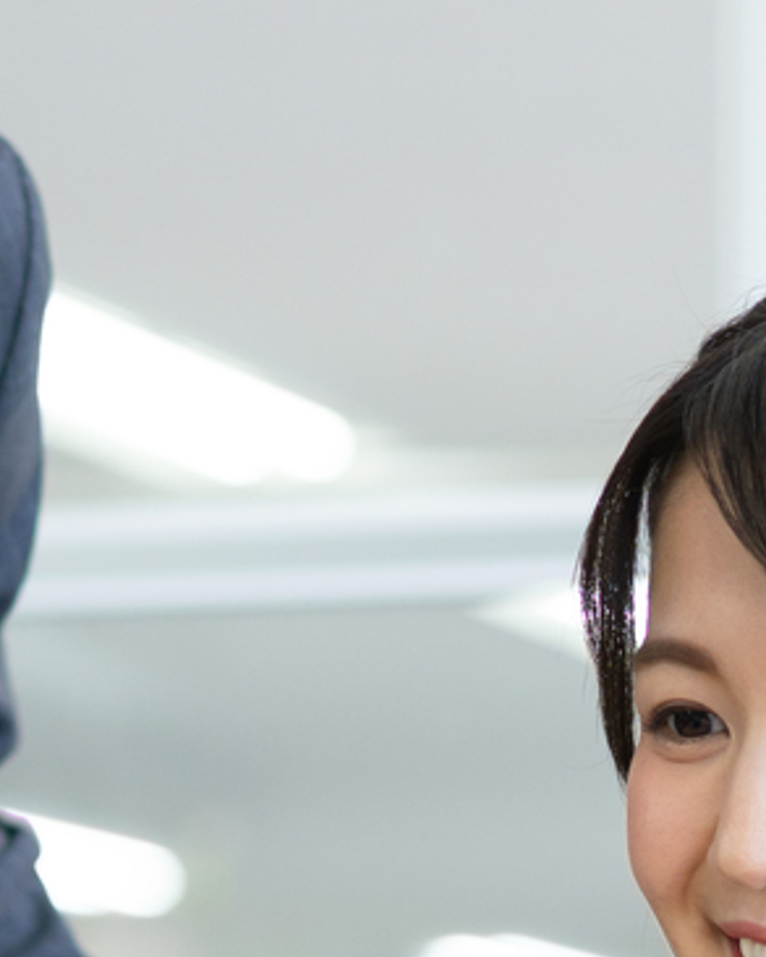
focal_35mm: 282
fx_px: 7988
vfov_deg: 6.8
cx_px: 486
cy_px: 1012
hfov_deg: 5.5
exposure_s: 1/200
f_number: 2.2
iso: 400
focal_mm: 55
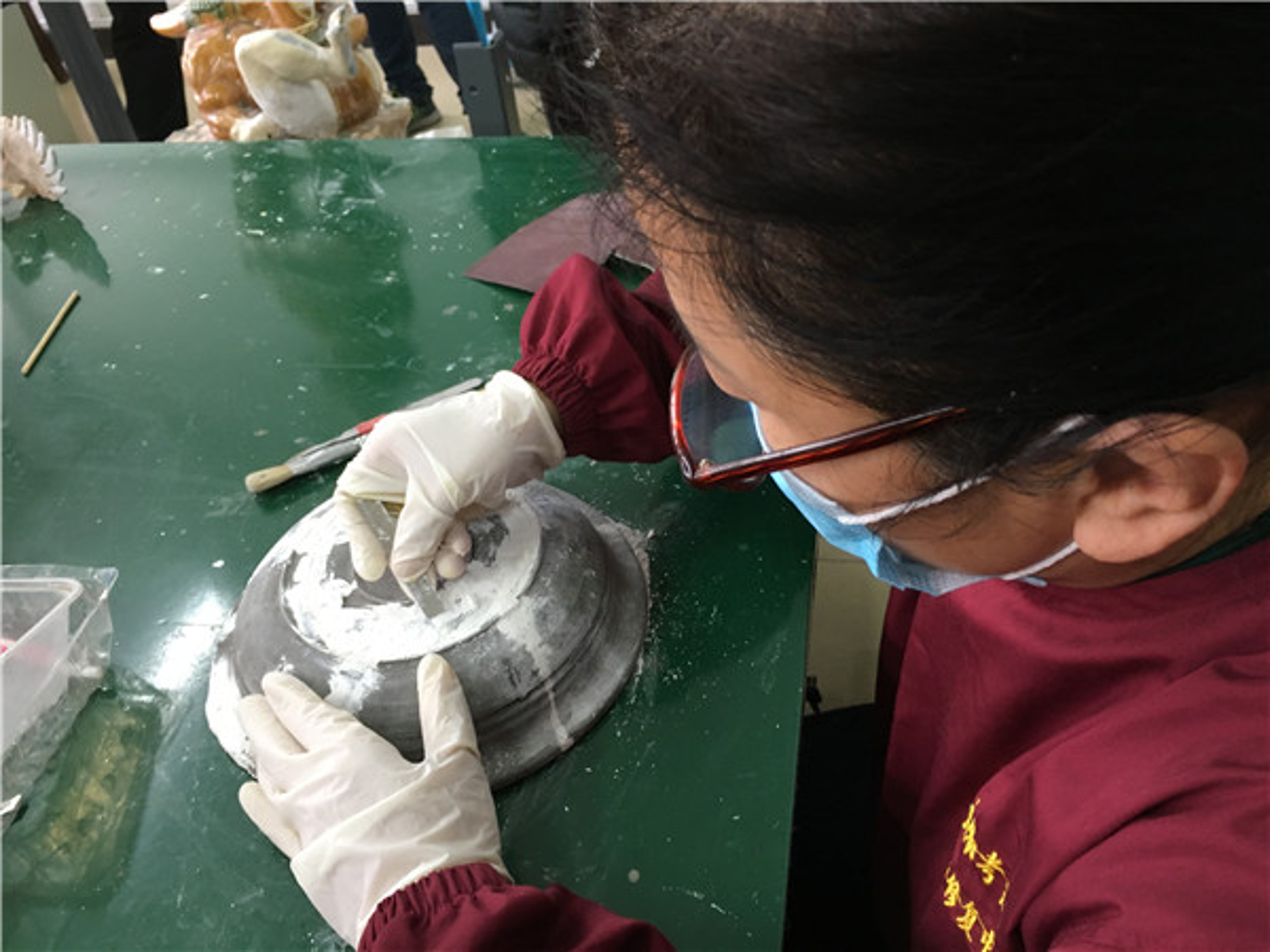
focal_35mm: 29
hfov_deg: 61.7
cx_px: 635
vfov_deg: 48.2
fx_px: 1064
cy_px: 476
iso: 125
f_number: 2.2
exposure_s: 1/33
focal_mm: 4.15
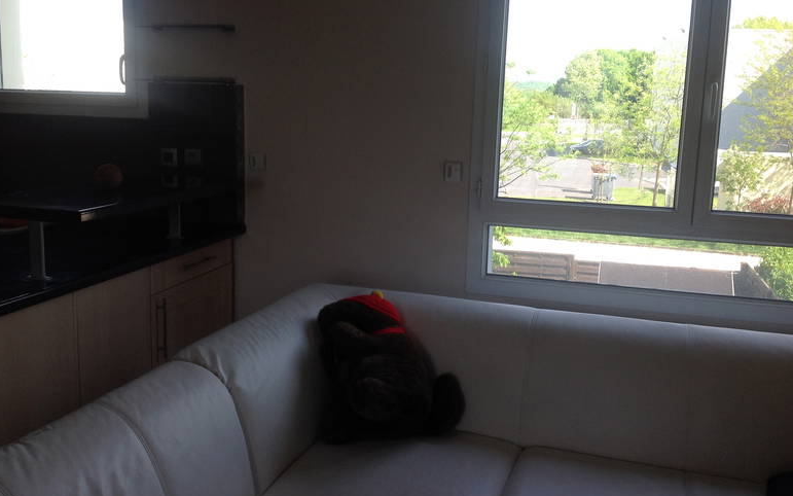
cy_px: 214
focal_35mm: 38
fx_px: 821
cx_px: 401
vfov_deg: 33.5
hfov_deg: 51.5
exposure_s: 1/244
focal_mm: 4.28
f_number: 2.4
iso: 50
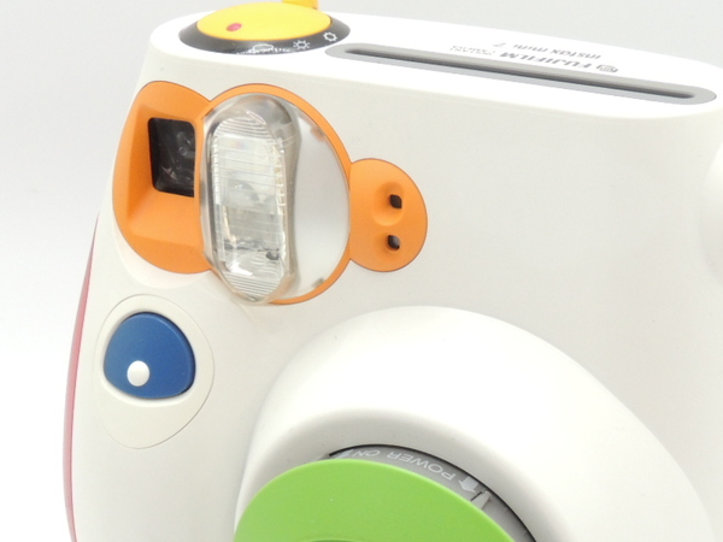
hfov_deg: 22.7
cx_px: 427
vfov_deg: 17.1
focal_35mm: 86
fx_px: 1796
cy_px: 420
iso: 400
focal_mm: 7.6
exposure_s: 1/30
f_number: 5.4
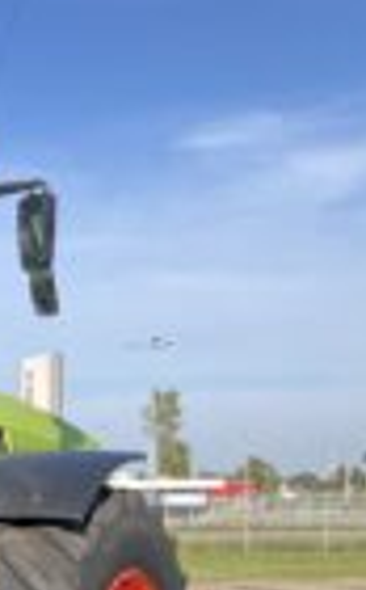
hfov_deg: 13.3
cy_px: 552
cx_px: -358
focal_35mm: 85
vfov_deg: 23.6
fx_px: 1362
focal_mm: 3.99
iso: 32
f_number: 1.8
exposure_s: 1/365
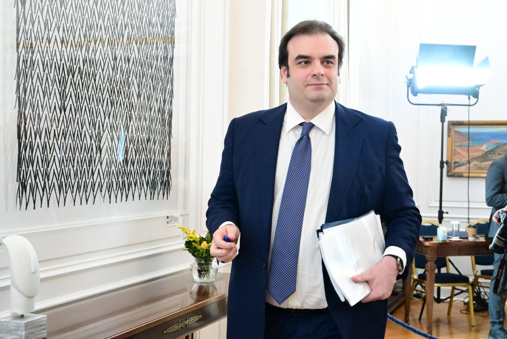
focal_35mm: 42
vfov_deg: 31.9
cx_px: 254
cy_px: 170
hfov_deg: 46.4
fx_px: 592
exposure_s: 1/250
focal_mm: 42
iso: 8000
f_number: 5.6
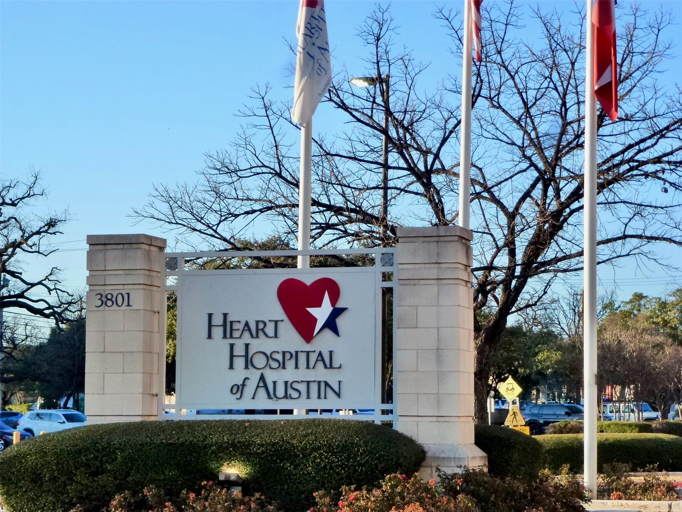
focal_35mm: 89
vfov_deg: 16.6
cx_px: 341
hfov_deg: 22.0
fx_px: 1753
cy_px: 256
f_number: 4.9
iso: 250
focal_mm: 16
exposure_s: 1/320
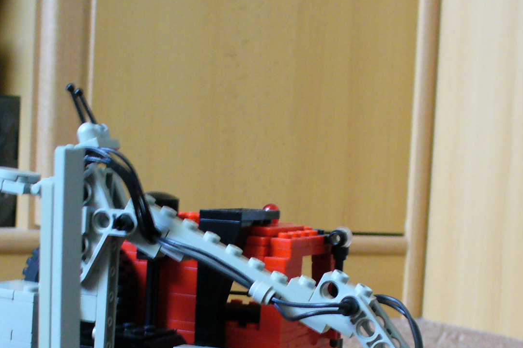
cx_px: 270
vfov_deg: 18.2
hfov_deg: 27.7
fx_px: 1060
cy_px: 343
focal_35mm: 73
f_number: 2.8
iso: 200
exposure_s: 1/20
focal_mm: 6.1
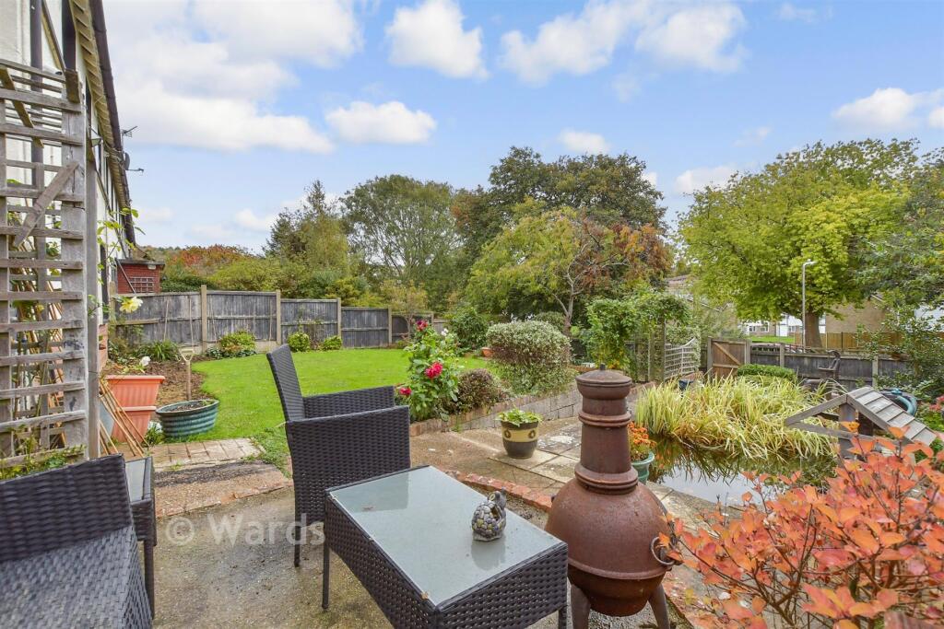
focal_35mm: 15
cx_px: 472
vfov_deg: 77.3
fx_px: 393
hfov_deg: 100.4
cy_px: 314
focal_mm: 10
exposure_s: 1/200
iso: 400
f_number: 8
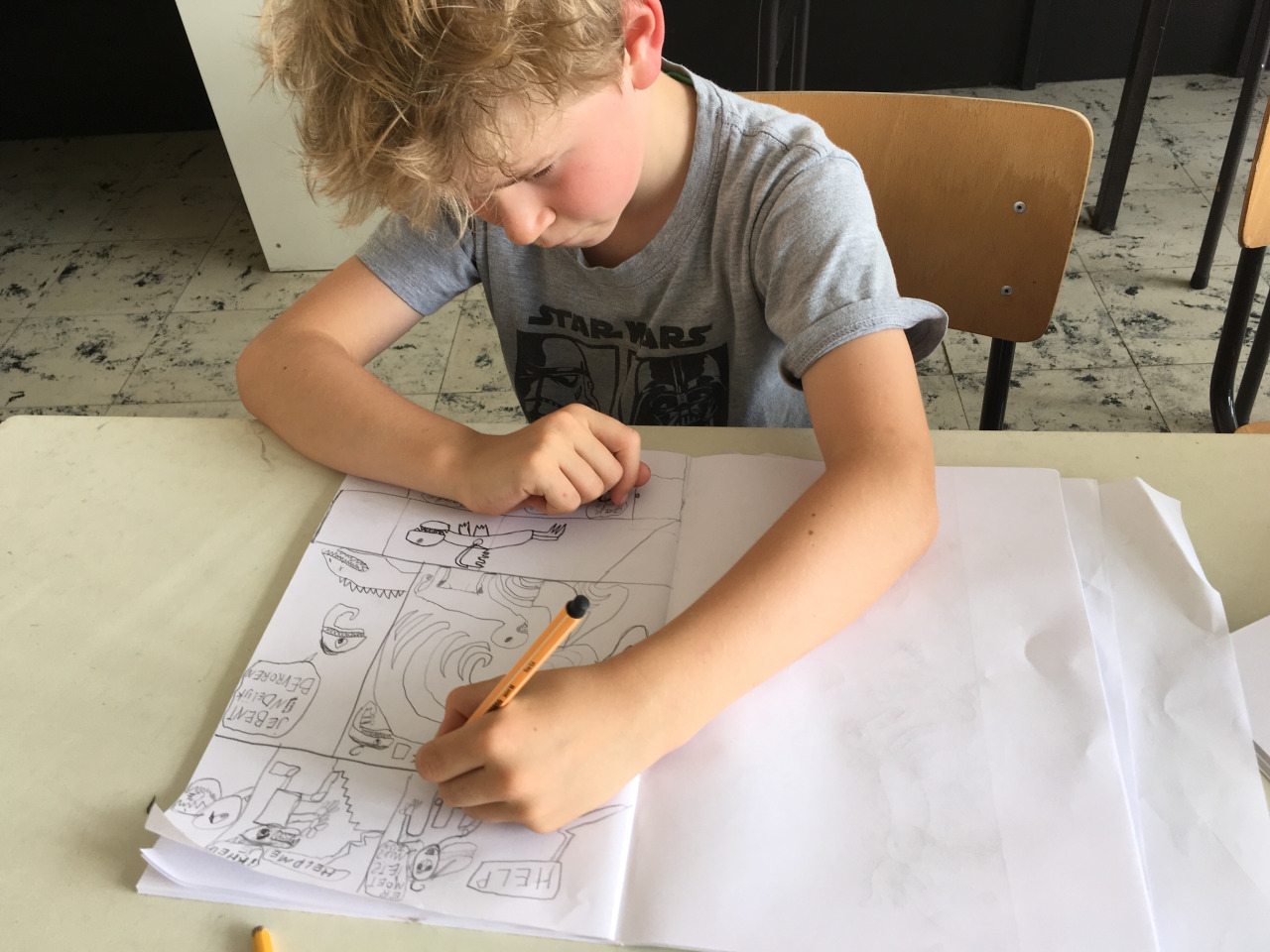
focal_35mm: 29
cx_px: 635
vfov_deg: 48.2
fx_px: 1064
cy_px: 476
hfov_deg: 61.7
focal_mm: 4.15
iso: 32
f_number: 2.2
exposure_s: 1/50
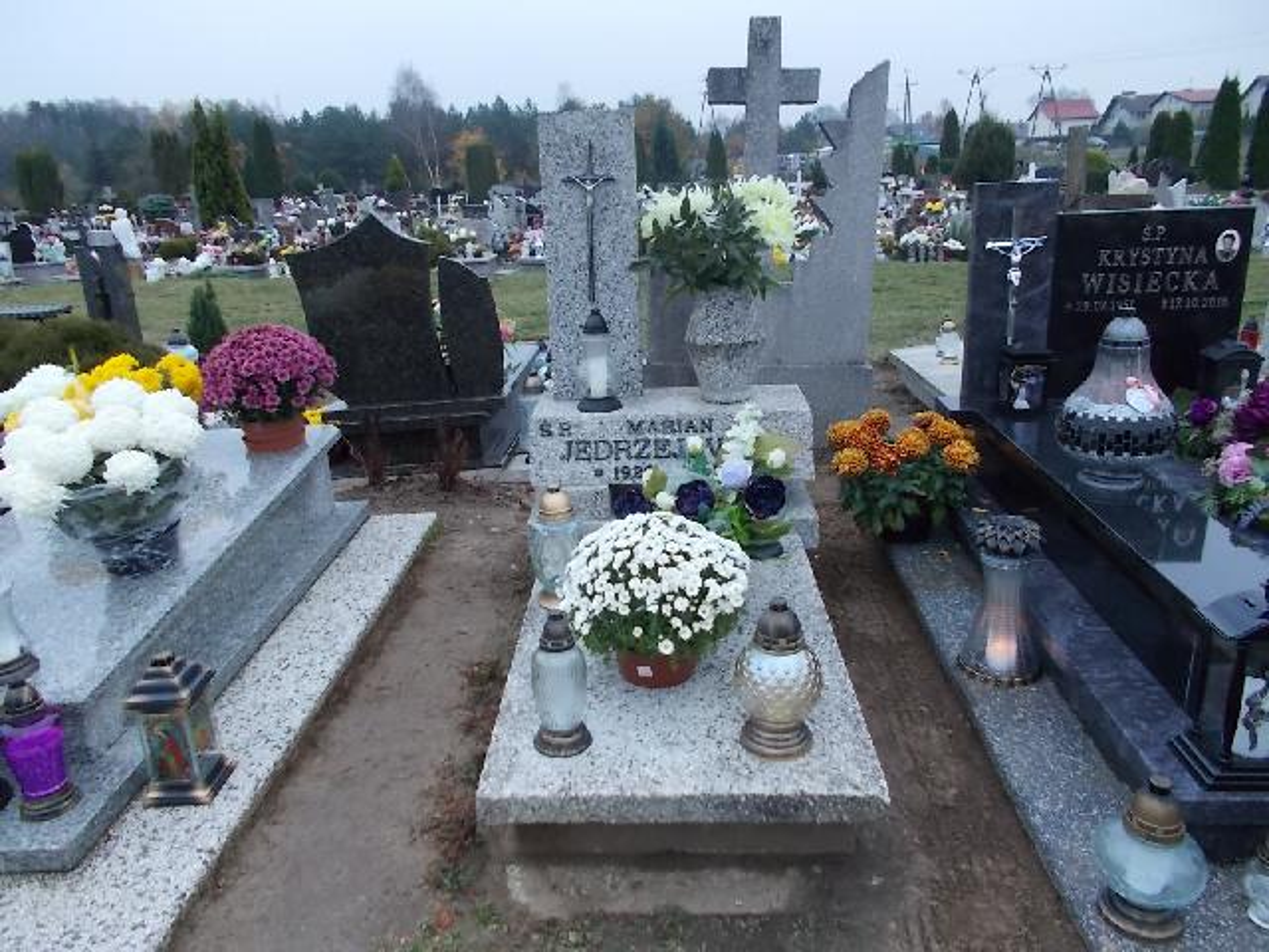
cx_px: 634
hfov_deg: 67.3
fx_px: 953
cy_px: 476
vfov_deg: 53.1
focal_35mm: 26
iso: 200
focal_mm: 4.6
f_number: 3.2
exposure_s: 1/25
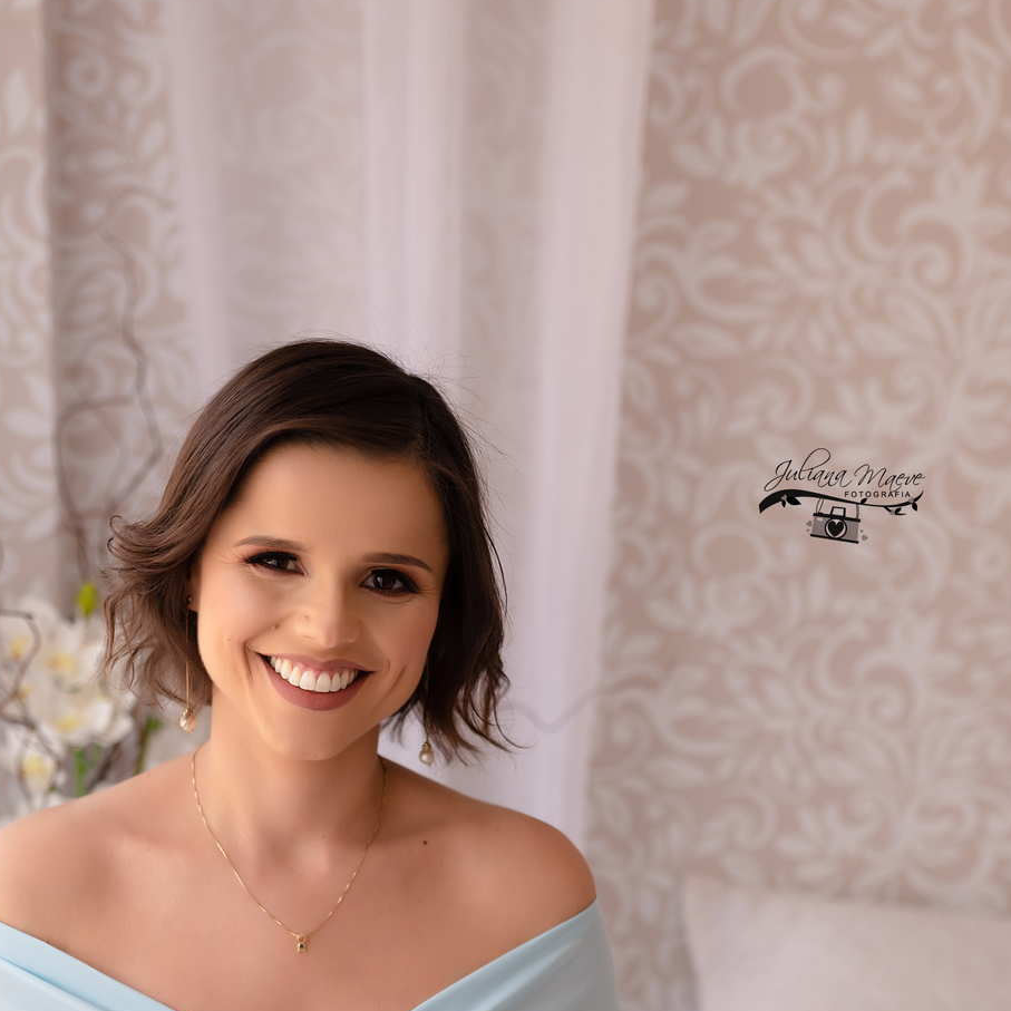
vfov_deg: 28.3
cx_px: 409
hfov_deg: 29.0
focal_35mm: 59
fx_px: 1950
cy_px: 853
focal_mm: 35
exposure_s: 1/100
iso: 160
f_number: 2.2
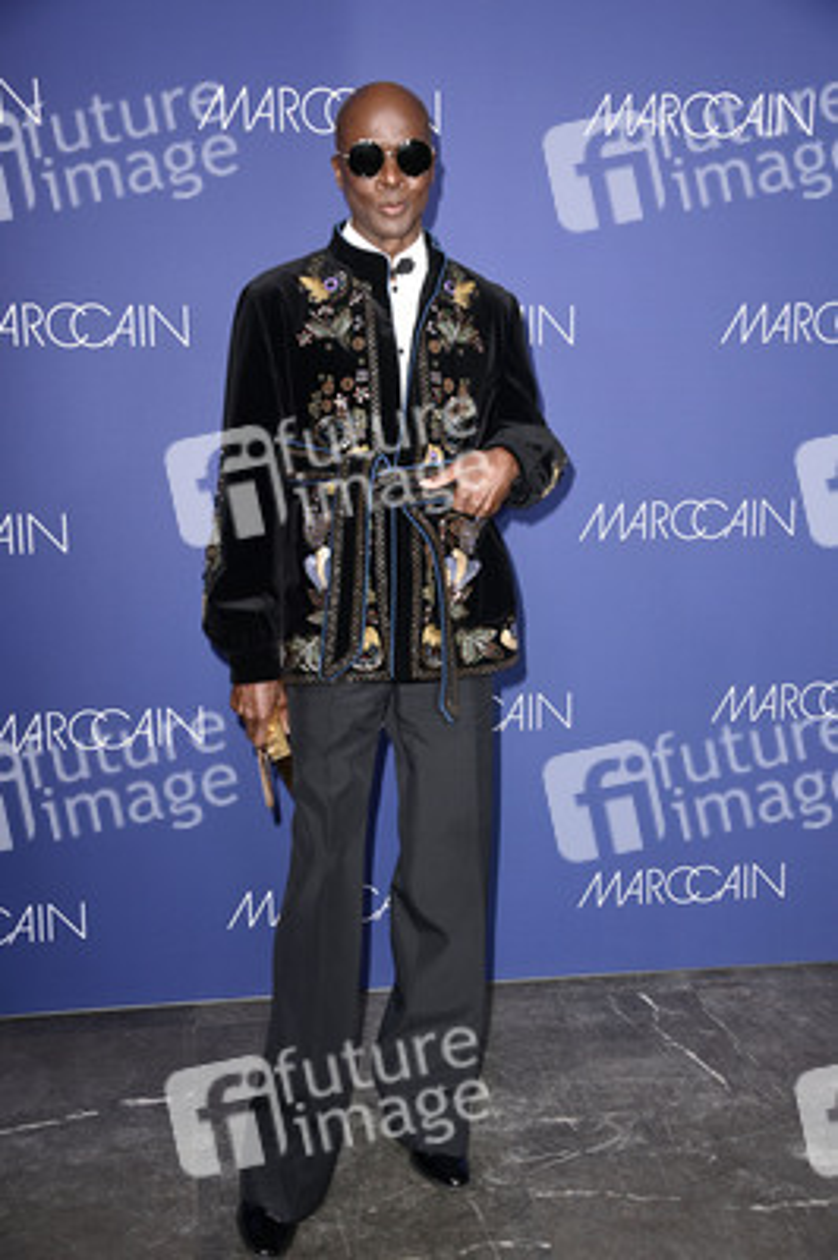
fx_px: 1539
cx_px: 419
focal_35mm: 44
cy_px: 630
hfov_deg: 30.5
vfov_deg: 44.5
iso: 640
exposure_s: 1/250
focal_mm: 44
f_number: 5.6
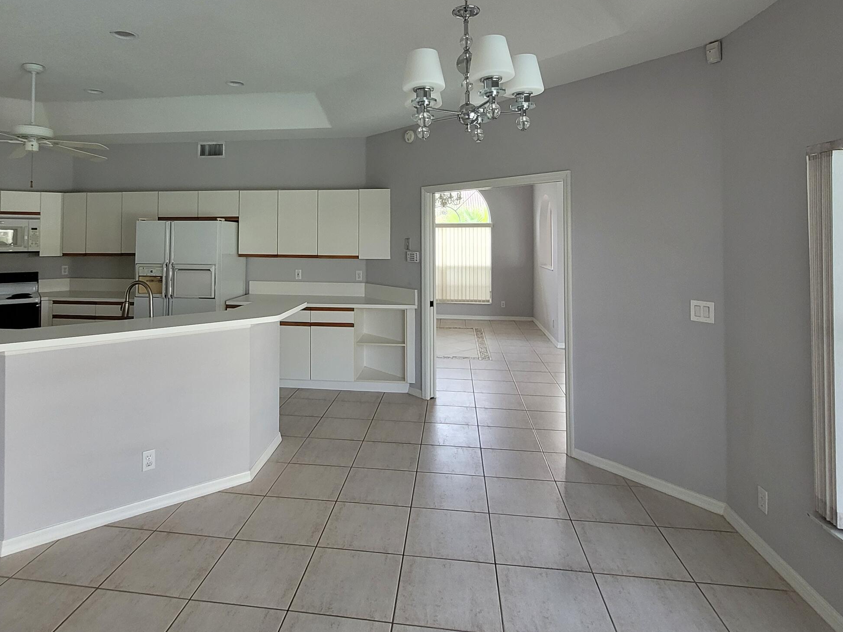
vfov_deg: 64.3
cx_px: 365
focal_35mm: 20
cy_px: 211
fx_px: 487
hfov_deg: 81.3
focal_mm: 1.74
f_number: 2.2
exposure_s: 1/59
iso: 125
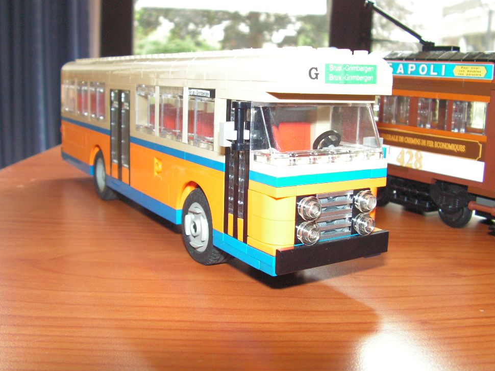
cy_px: 177
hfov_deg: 49.0
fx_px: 544
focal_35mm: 38
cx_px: 245
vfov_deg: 37.7
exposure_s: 1/40
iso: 160
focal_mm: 6
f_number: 3.2
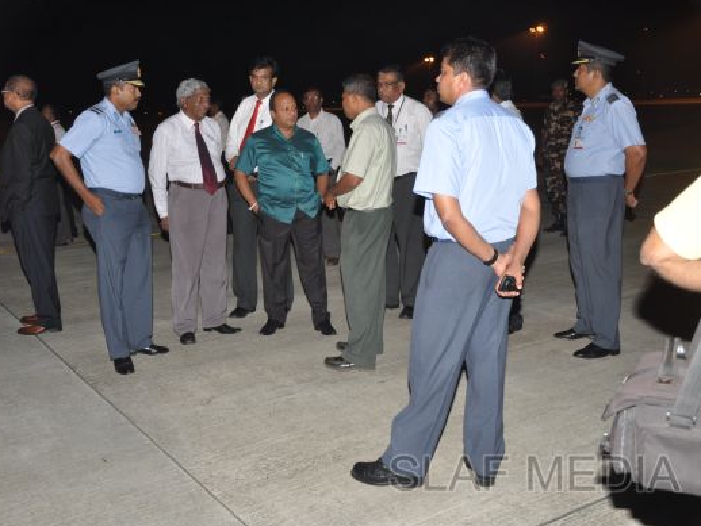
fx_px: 810
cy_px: 264
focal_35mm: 40
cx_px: 304
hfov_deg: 46.7
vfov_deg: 36.0
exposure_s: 1/30
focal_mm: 24
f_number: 3.8
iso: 200
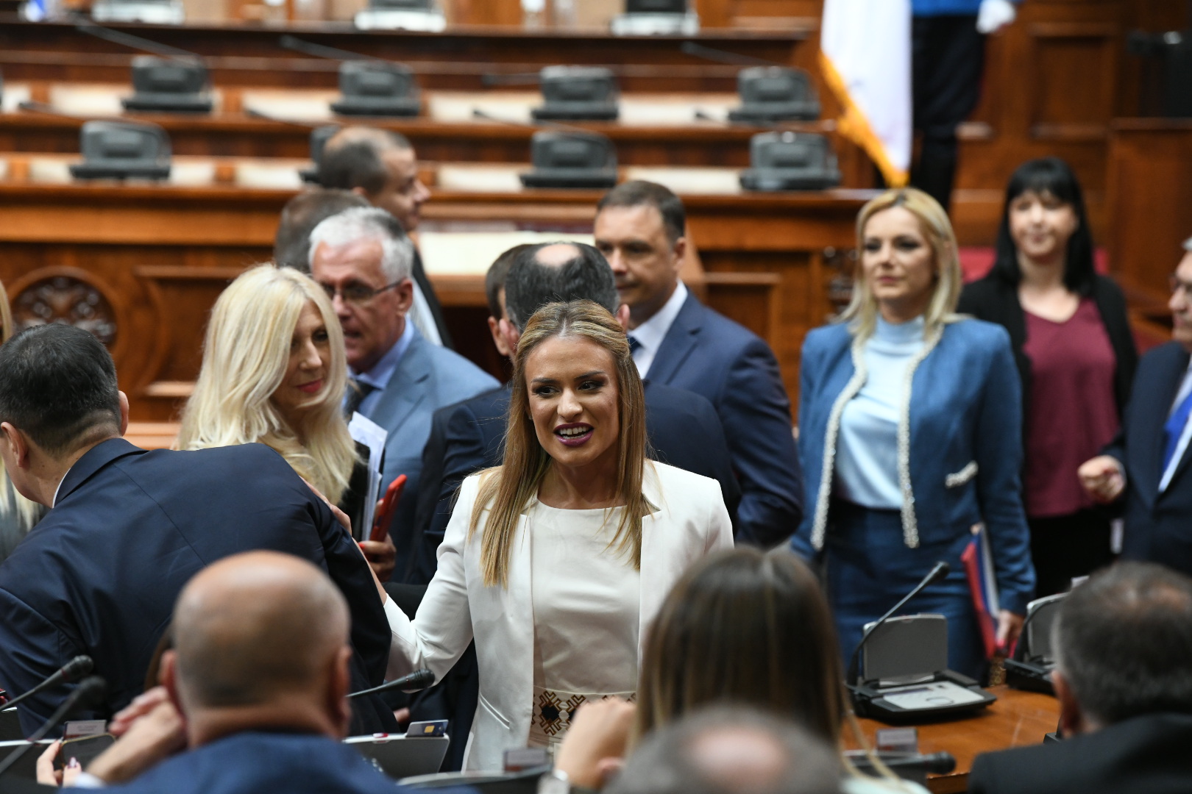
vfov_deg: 8.9
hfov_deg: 13.2
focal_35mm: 155
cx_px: 596
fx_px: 5132
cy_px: 397
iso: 4000
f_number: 4.5
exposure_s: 1/500
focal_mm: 155
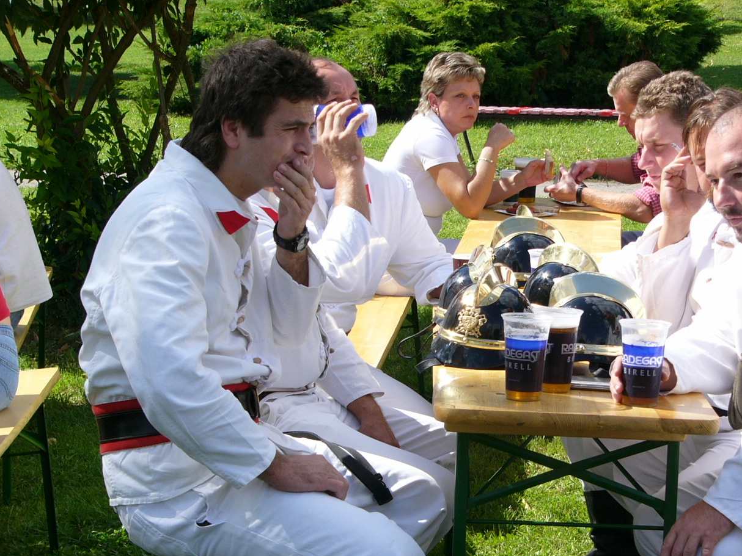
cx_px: 479
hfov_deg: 17.5
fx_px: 2401
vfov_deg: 13.2
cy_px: 343
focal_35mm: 112
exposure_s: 1/400
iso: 50
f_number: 4
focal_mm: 14.2
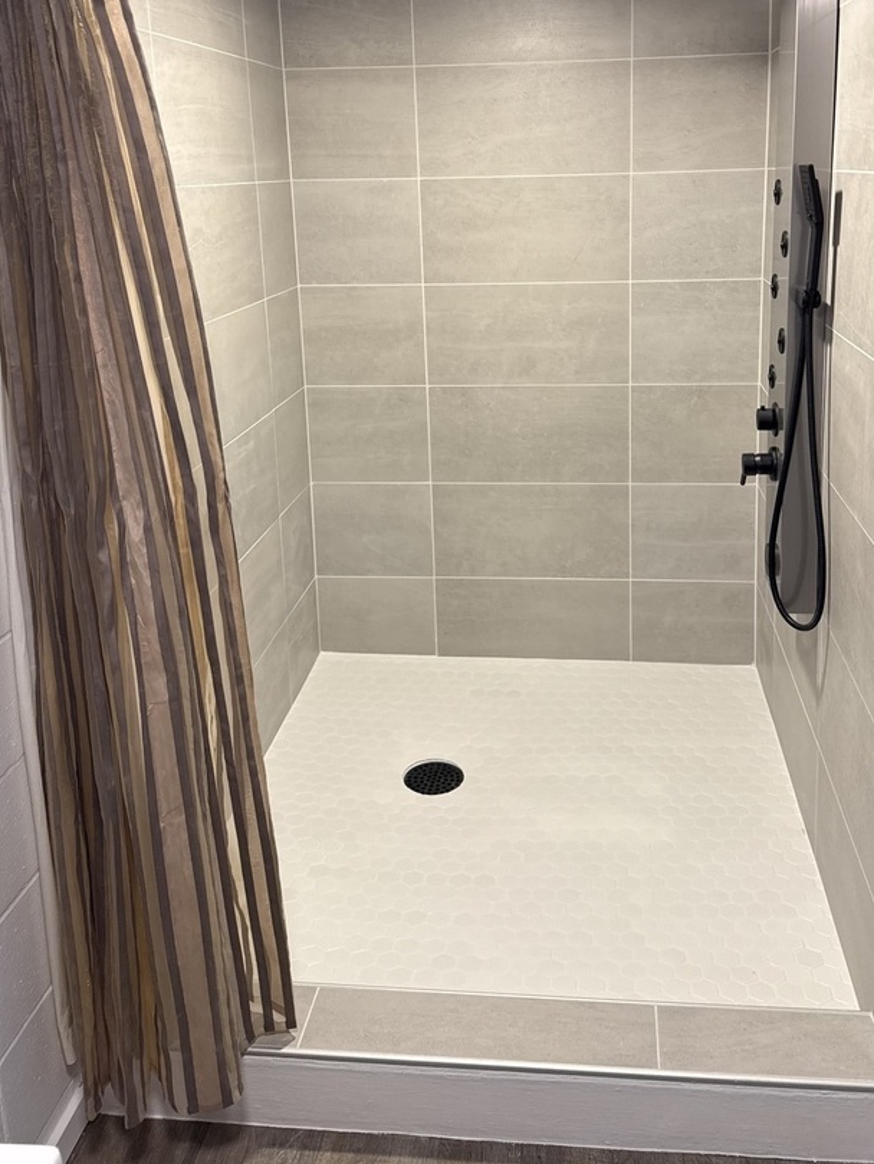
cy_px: 395
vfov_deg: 55.7
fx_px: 1077
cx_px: 500
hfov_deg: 44.1
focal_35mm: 32
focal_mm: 6.76
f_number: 1.78
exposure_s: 1/60
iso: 125
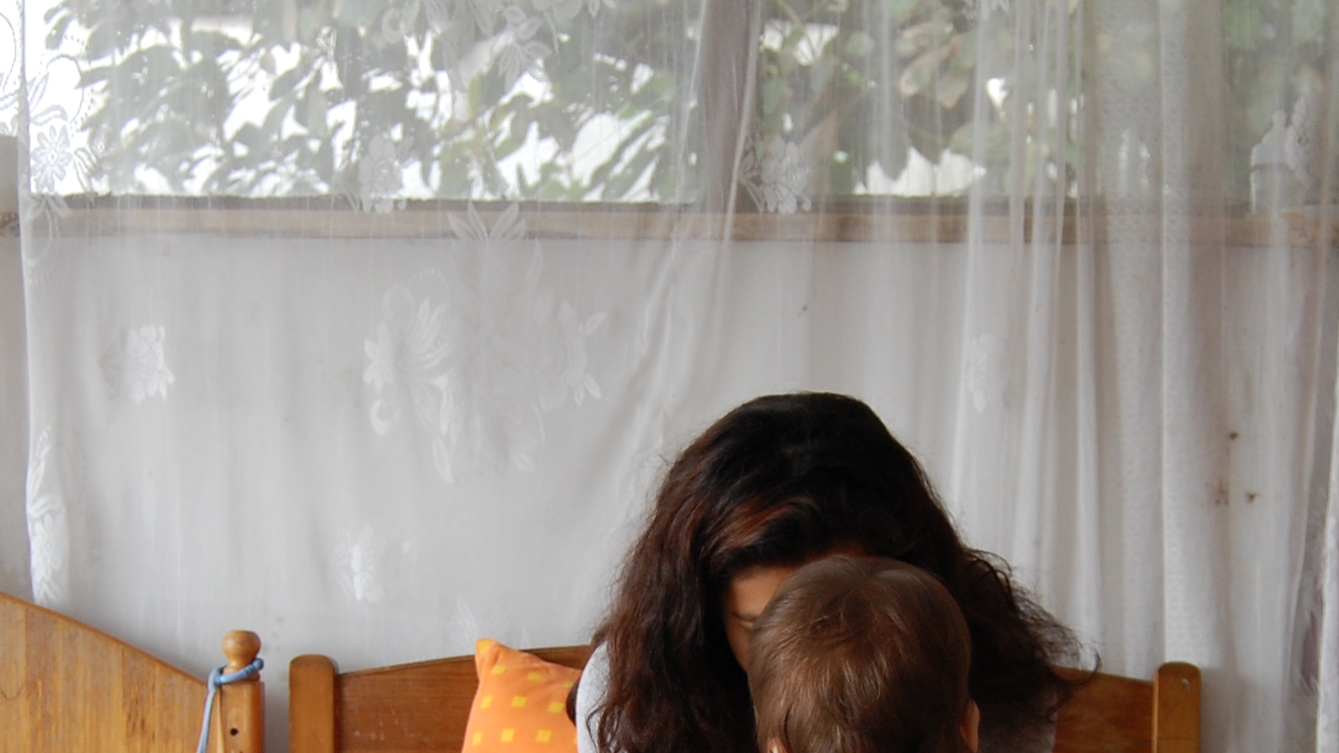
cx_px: 682
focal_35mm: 79
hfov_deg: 26.9
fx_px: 2805
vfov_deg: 14.9
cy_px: 809
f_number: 4.5
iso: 400
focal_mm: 24
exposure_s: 1/80
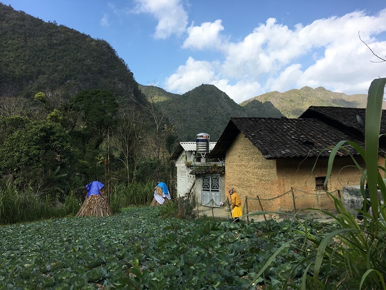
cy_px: 145
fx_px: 323
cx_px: 193
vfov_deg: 48.2
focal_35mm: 29
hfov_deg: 61.7
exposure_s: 1/999
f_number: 2.2
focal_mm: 4.15
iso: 25
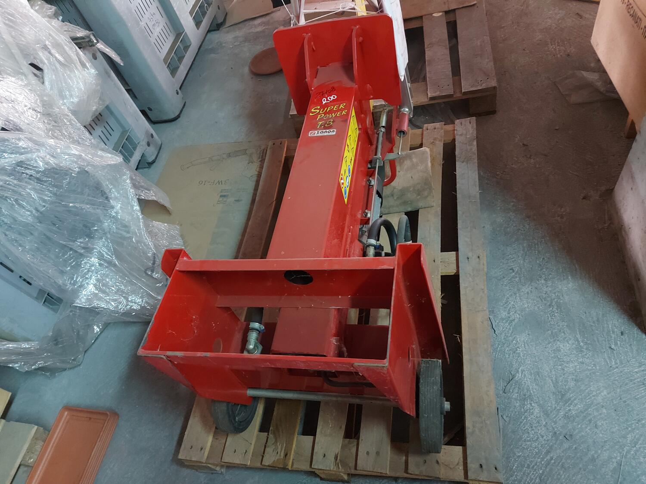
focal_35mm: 24
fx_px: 448
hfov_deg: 71.6
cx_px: 323
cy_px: 242
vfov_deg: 56.8
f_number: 1.8
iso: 640
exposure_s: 1/20
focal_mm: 5.23
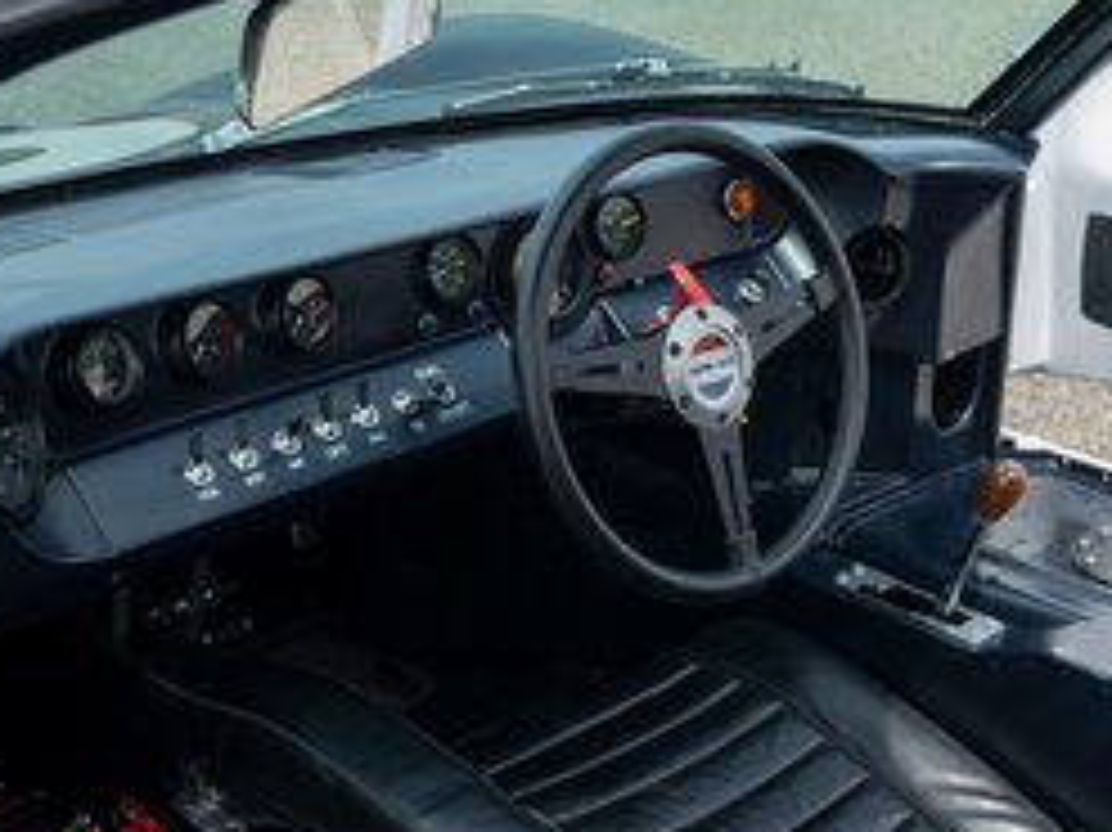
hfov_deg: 33.9
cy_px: 643
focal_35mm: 56
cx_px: 779
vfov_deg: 25.7
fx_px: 1798
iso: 200
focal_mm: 24
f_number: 4.5
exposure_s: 1/640
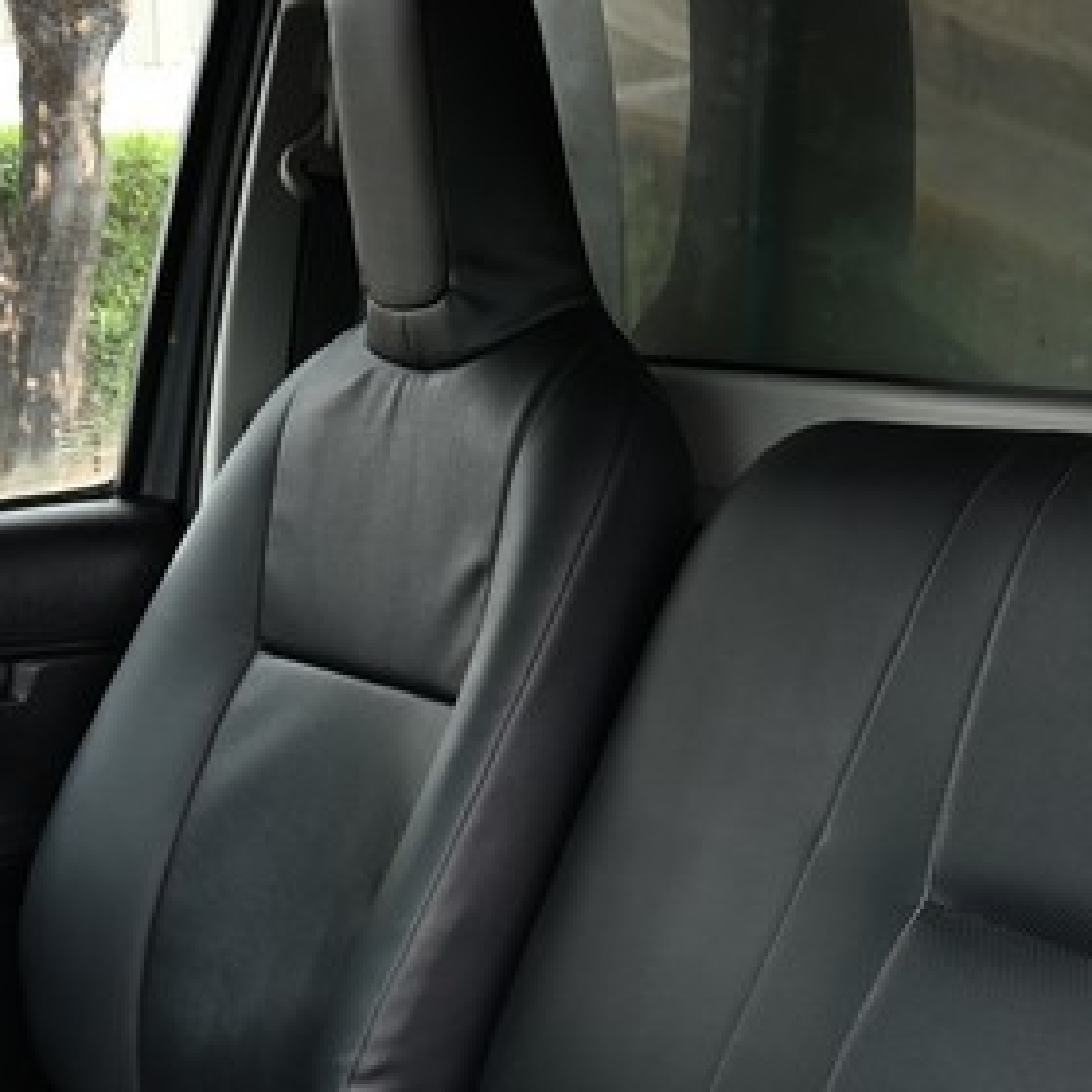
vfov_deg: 20.6
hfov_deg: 21.6
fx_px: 2855
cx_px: 476
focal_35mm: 80
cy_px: 1211
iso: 320
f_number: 7.1
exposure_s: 1/60
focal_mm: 24
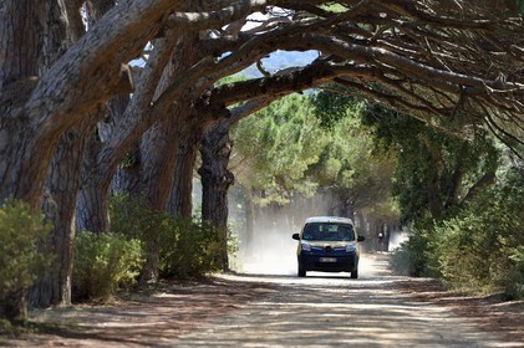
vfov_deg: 6.9
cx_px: 262
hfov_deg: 10.3
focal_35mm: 200
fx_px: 2909
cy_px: 174
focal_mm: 200
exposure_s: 1/6400
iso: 1600
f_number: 4
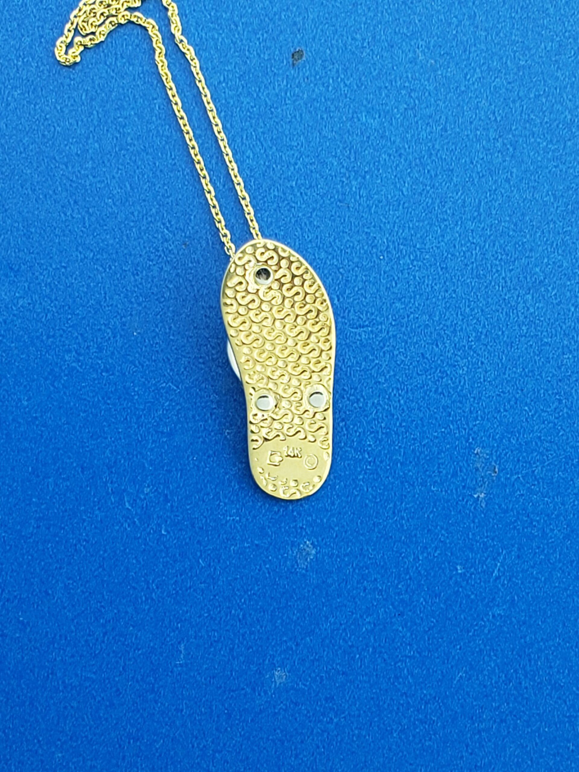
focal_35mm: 26
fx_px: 580
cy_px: 386
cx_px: 290
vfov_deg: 67.3
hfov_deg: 53.1
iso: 50
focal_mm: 4.3
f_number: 2.4
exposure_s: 1/172
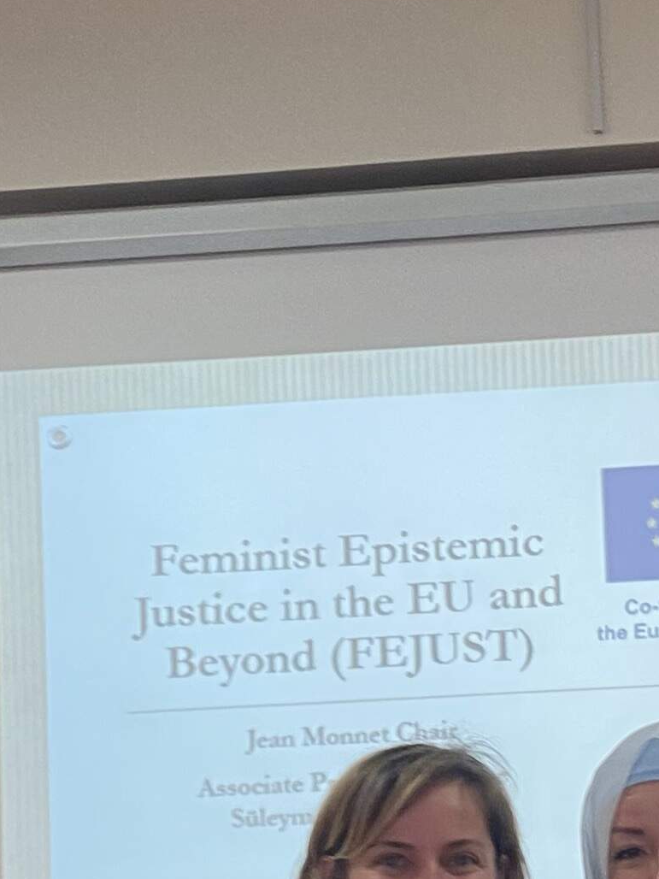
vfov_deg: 19.2
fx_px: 2589
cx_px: 551
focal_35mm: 102
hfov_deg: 14.4
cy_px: 507
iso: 80
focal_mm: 4.25
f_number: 1.8
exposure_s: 1/50
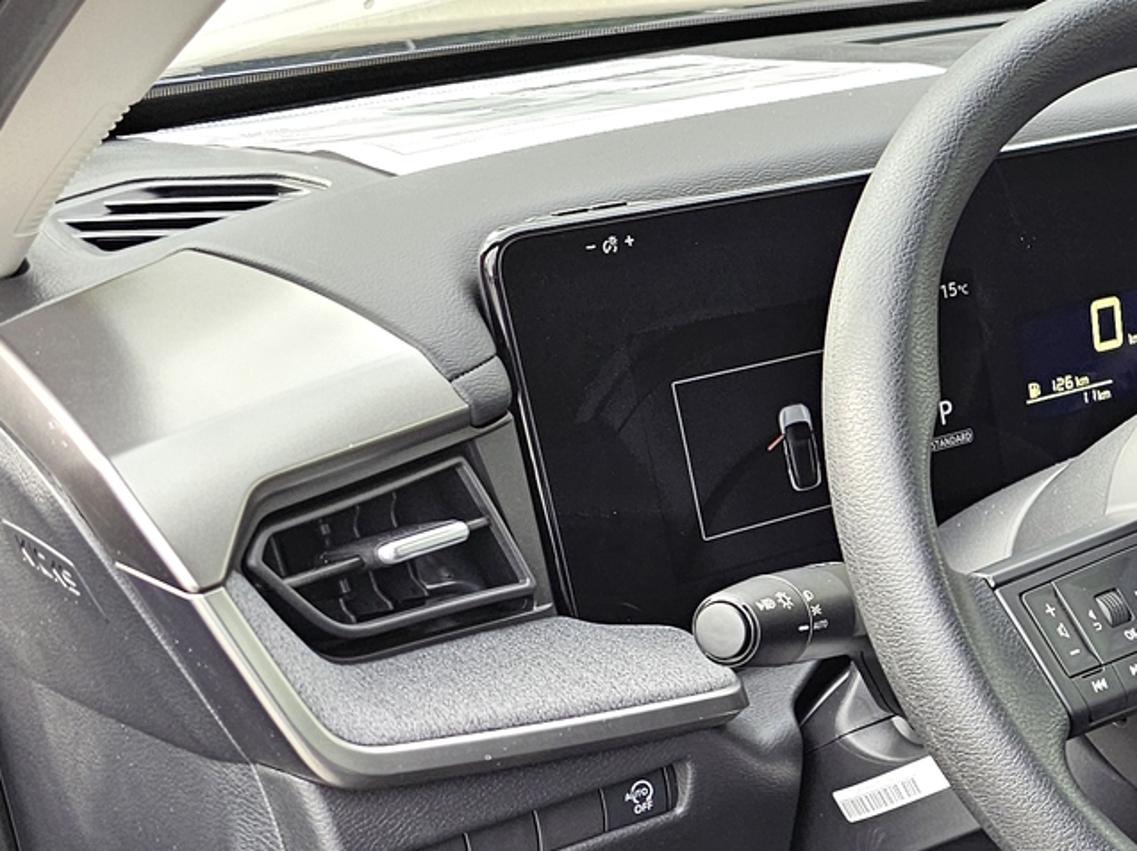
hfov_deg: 23.2
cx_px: 1503
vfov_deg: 19.3
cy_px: 865
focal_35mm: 74
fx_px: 2429
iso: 80
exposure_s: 1/180
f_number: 1.7
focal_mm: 6.3
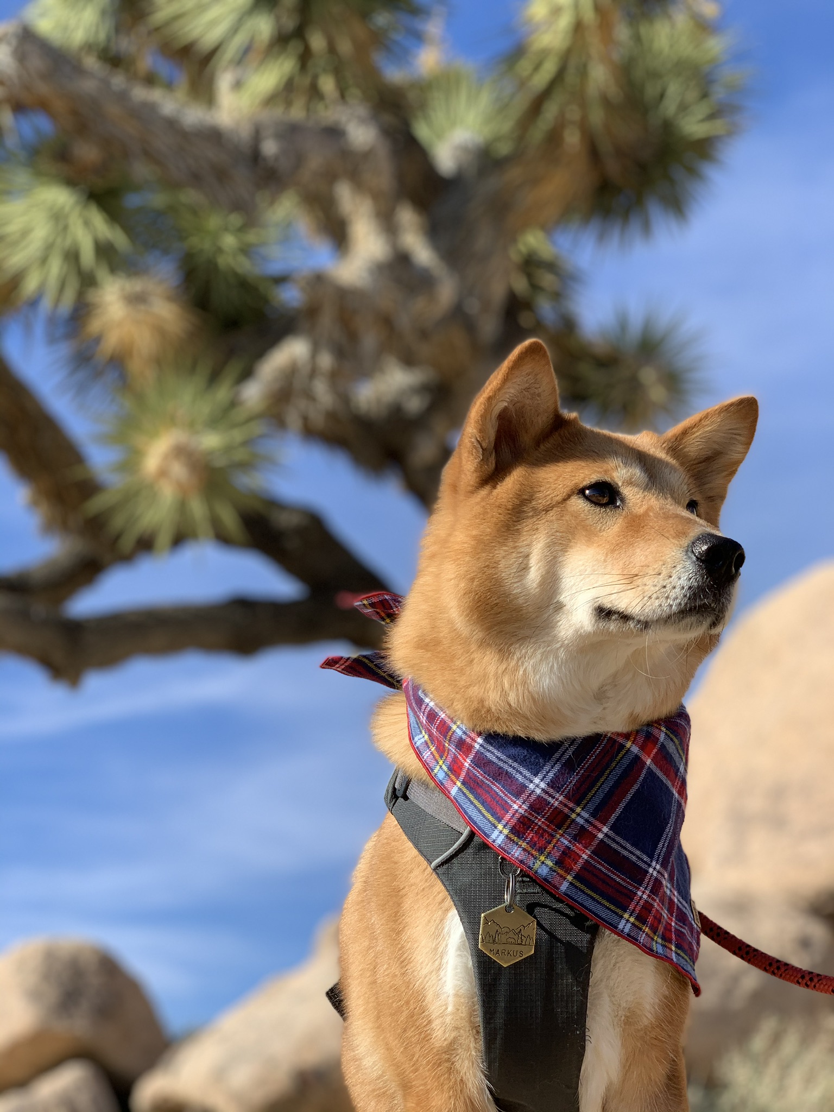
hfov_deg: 28.0
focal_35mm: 52
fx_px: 1670
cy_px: 556
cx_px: 417
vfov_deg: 36.8
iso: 16
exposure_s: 1/905
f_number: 2.4
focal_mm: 6
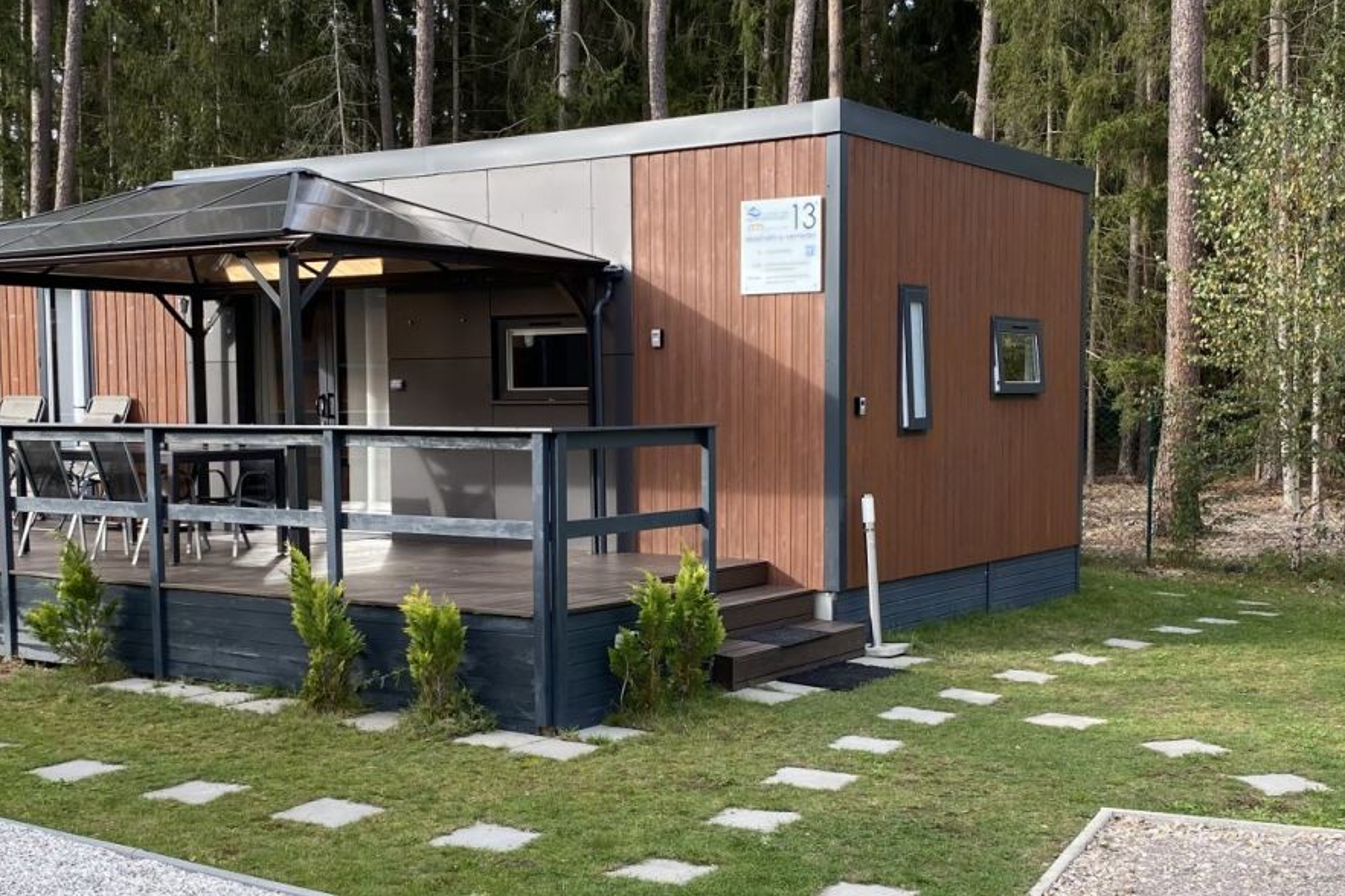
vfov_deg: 29.1
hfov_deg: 42.7
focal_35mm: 46
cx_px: 698
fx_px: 1718
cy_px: 558
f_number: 1.8
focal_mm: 4.25
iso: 32
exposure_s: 1/565
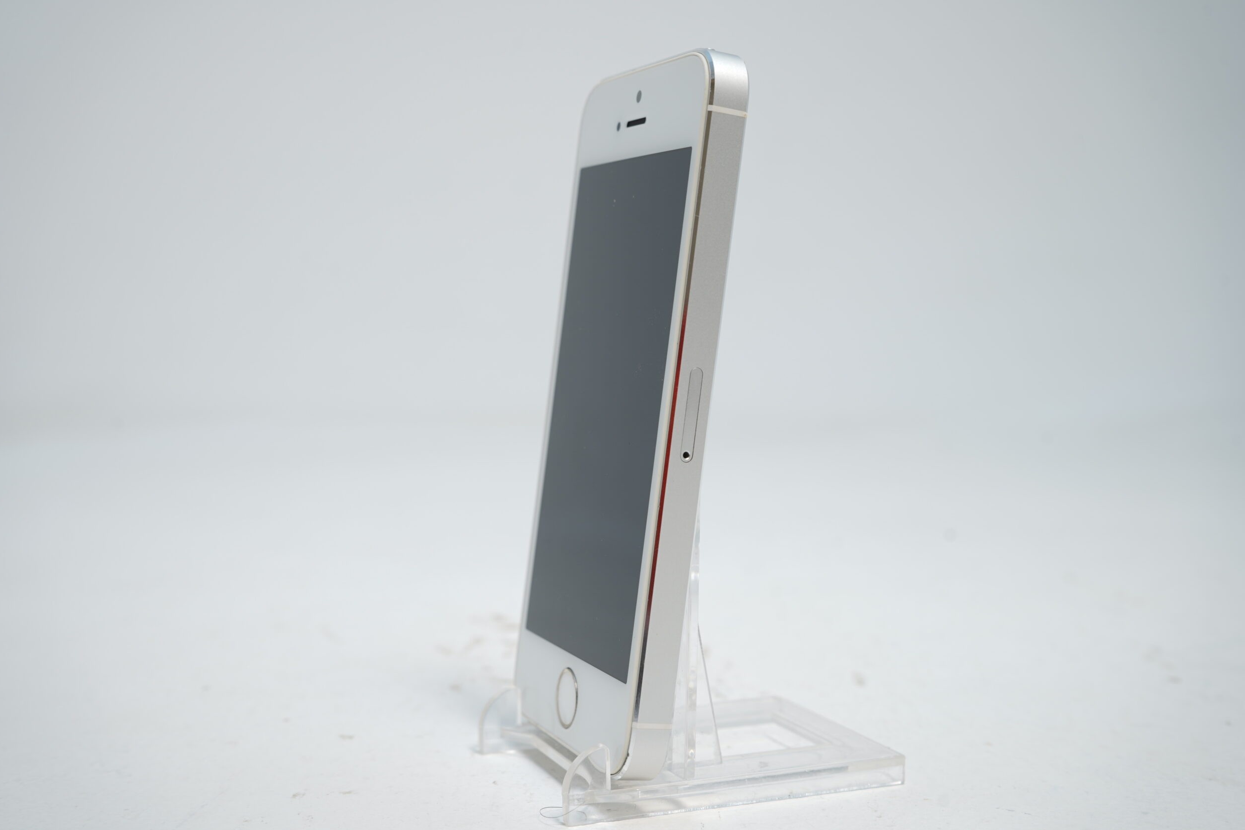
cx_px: 624
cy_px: 409
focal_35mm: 44
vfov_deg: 30.5
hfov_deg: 44.5
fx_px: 1522
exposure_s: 1/3
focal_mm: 43
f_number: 8
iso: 64
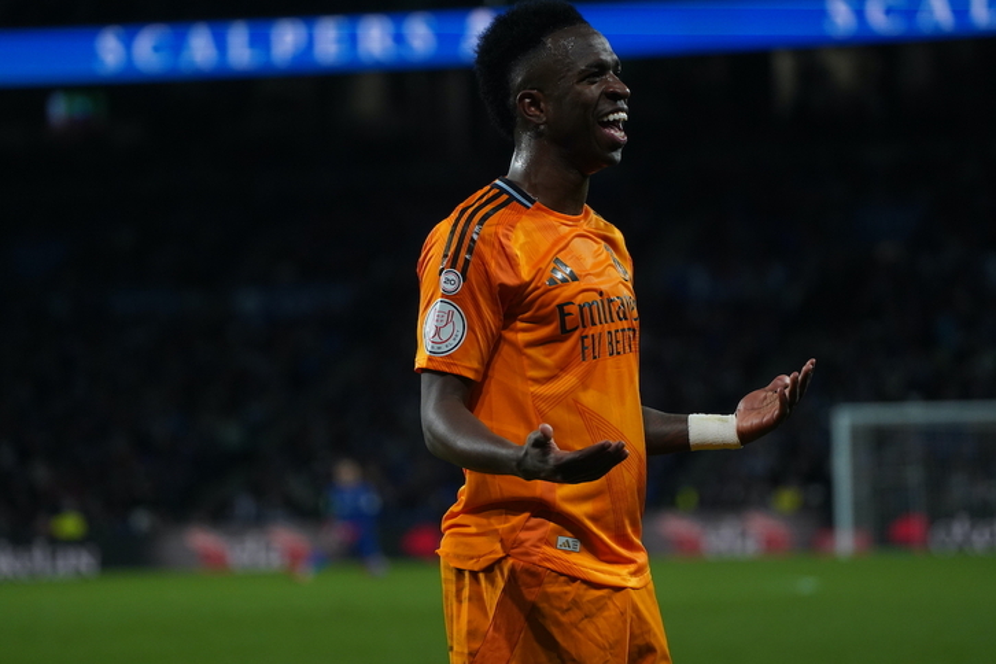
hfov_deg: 8.9
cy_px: 332
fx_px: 6418
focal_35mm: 232
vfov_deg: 5.9
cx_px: 498
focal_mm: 232
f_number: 5.6
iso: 3200
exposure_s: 1/1250
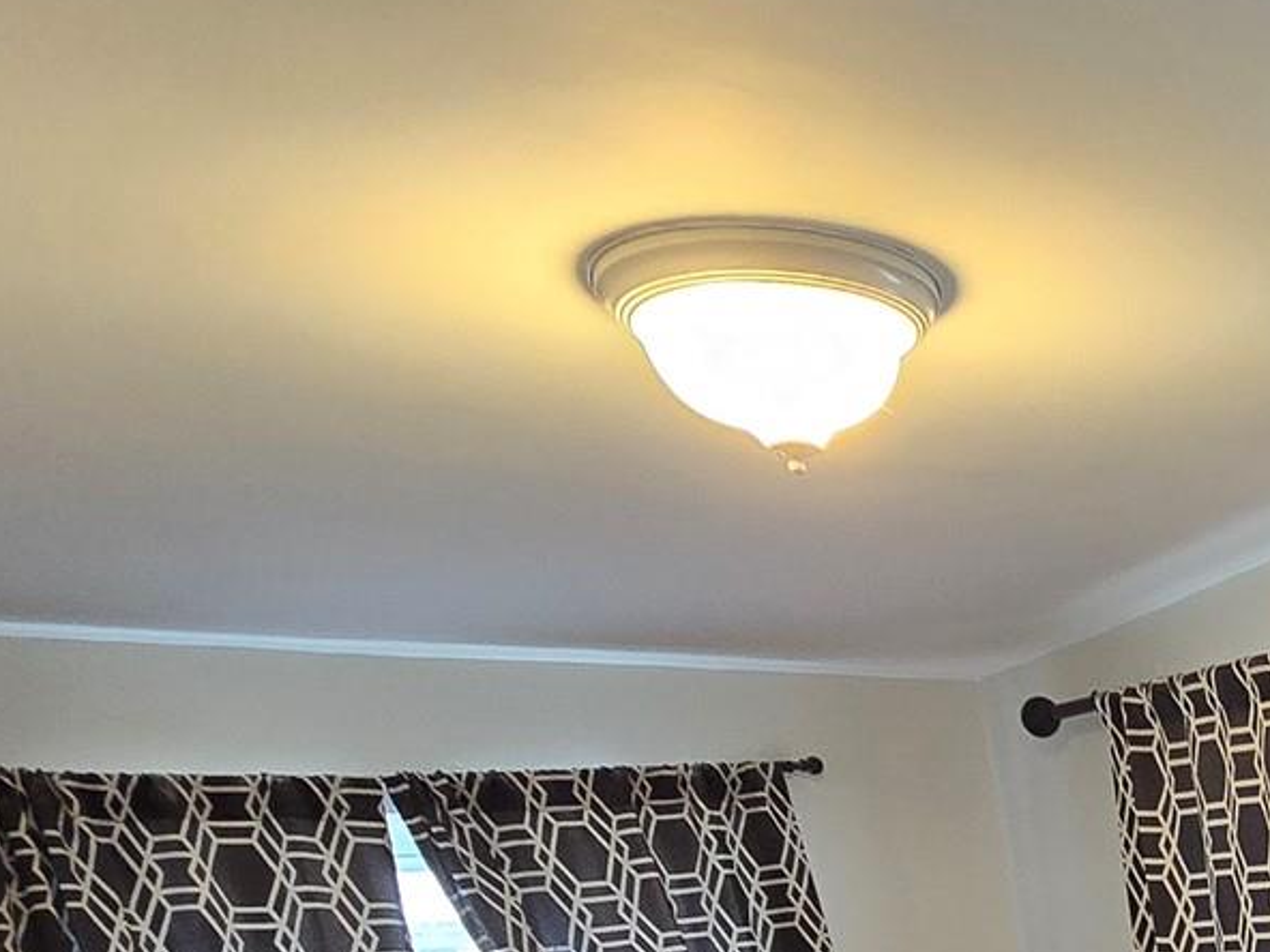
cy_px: 1516
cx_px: 1600
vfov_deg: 23.7
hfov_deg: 32.8
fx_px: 1651
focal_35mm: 45
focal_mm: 2.2
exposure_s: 1/60
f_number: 2.2
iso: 320
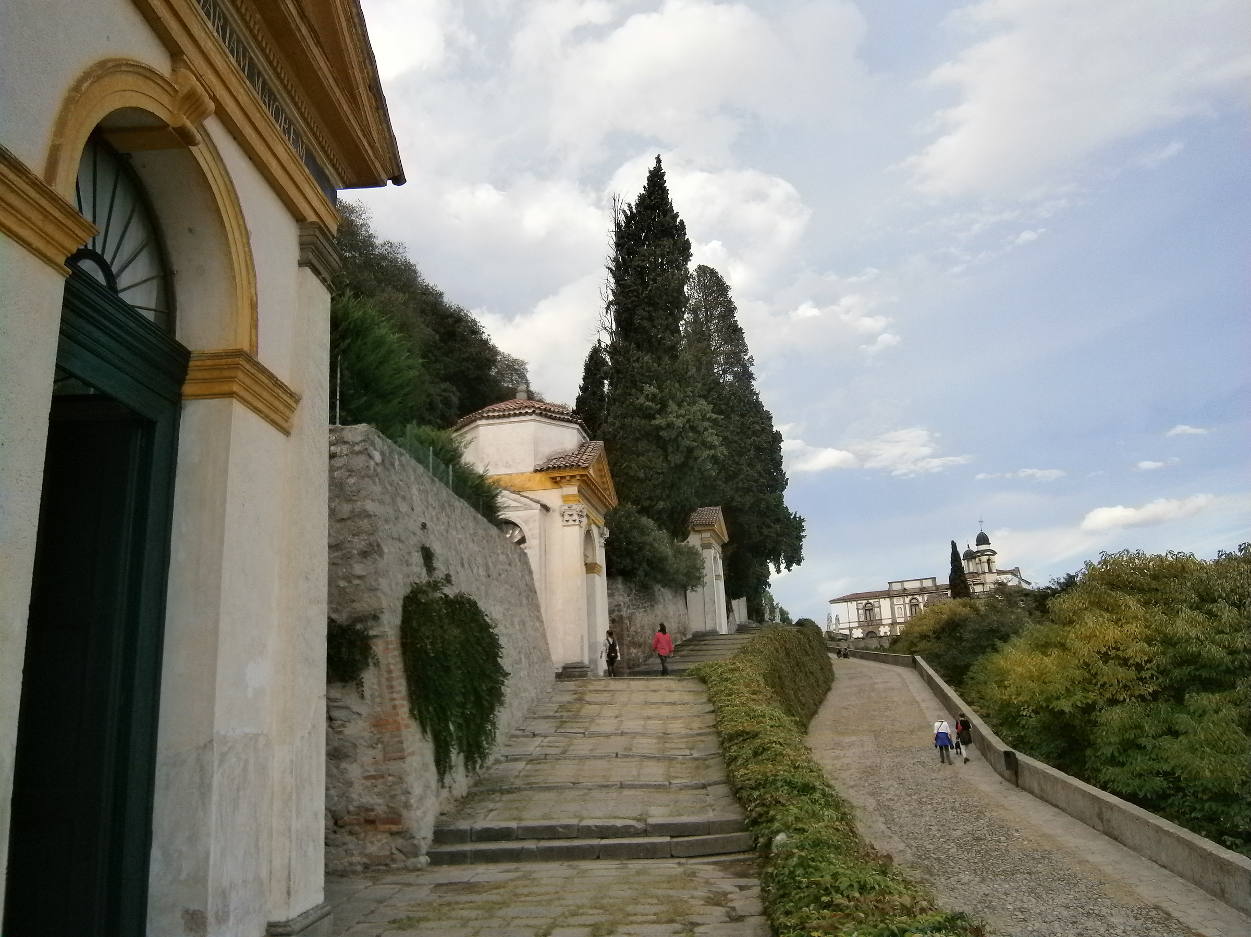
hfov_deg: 67.3
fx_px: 939
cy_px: 468
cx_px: 626
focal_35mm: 26
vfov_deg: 53.0
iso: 80
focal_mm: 4.7
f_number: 2.8
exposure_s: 1/800
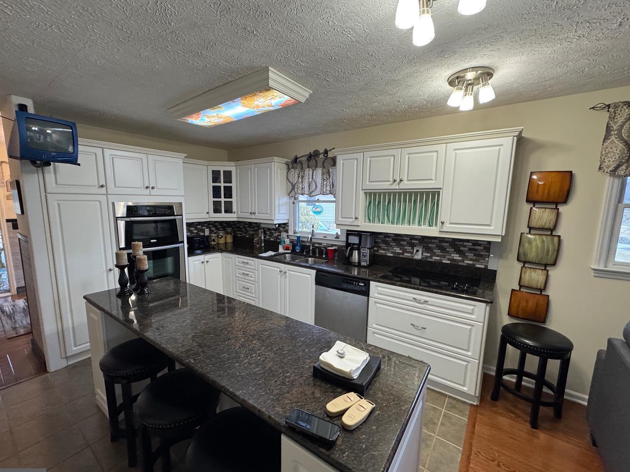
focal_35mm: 15
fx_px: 273
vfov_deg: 81.7
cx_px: 301
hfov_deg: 98.1
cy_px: 243
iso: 250
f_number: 2.2
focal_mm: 2.22
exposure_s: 1/120
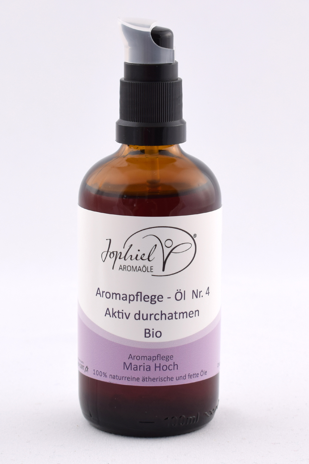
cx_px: 154
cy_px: 232
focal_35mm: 72
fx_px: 927
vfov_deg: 28.1
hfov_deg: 18.9
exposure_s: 1/100
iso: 100
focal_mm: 48
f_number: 8
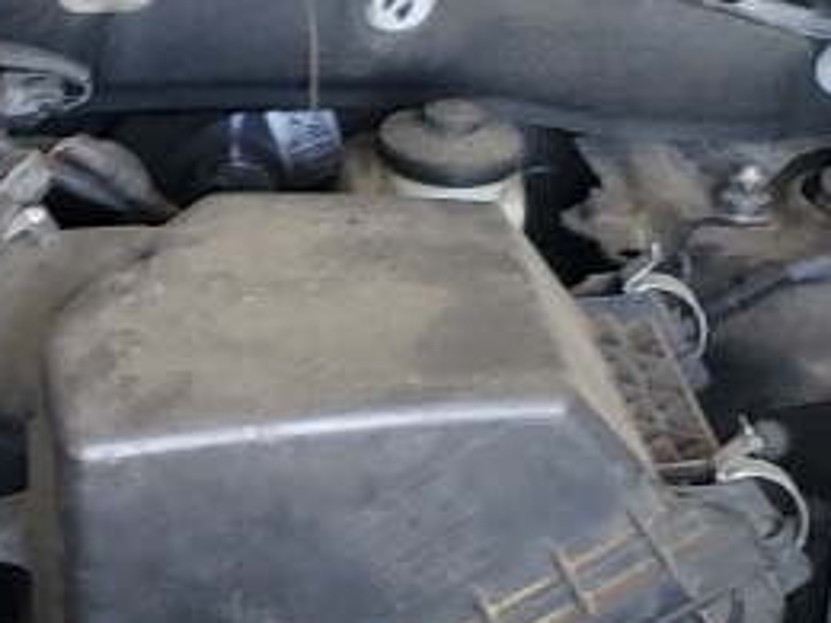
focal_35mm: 160
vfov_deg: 9.1
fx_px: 3841
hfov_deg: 11.6
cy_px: 895
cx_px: -601
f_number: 1.5
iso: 126
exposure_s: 1/60.2
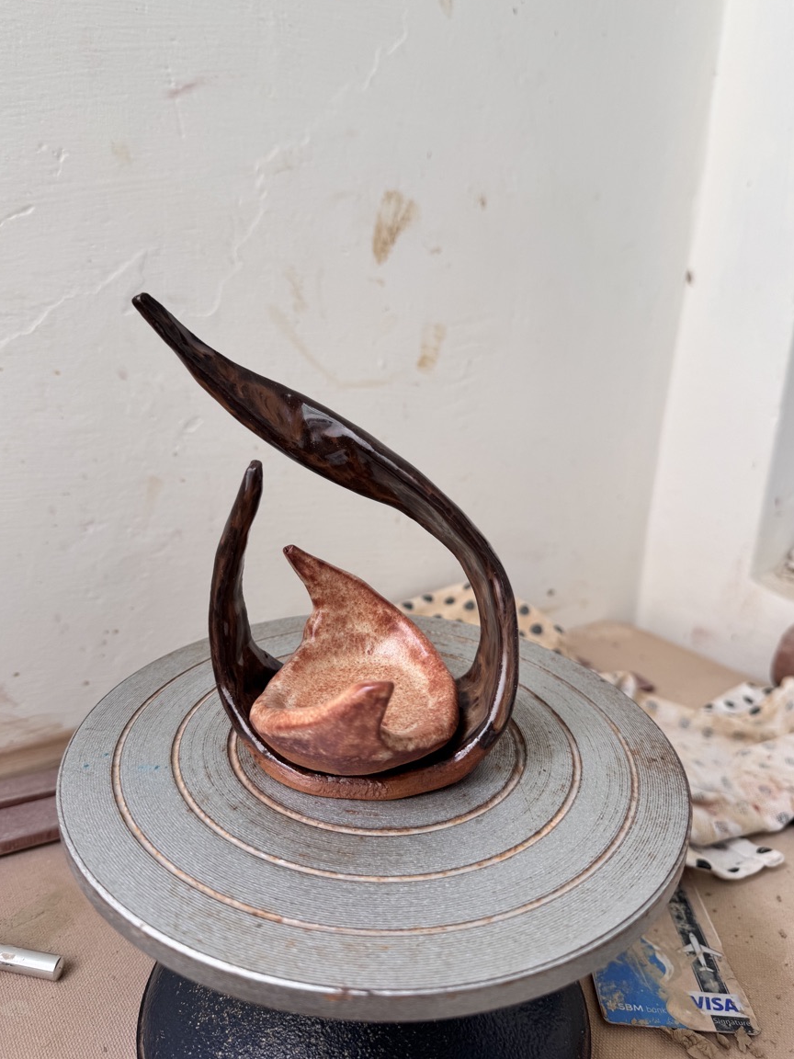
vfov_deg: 69.4
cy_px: 508
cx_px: 390
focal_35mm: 25
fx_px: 765
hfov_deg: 54.9
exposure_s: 1/121
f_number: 1.78
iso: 64
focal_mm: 6.76
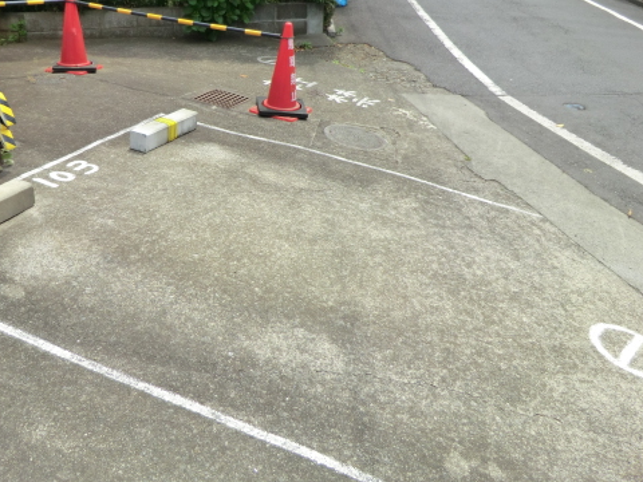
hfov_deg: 56.4
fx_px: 594
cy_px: 181
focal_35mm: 32
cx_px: 259
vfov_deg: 43.8
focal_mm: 4.3
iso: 80
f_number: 3.2
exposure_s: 1/500
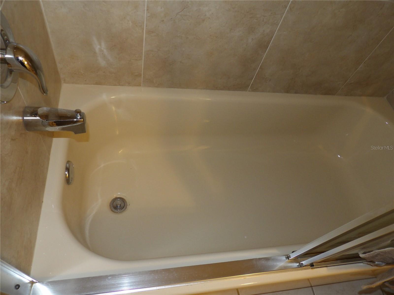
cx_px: 197
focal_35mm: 24
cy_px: 148
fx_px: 273
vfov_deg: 56.8
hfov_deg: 71.6
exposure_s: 1/33
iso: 200
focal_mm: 4.3
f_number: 3.2
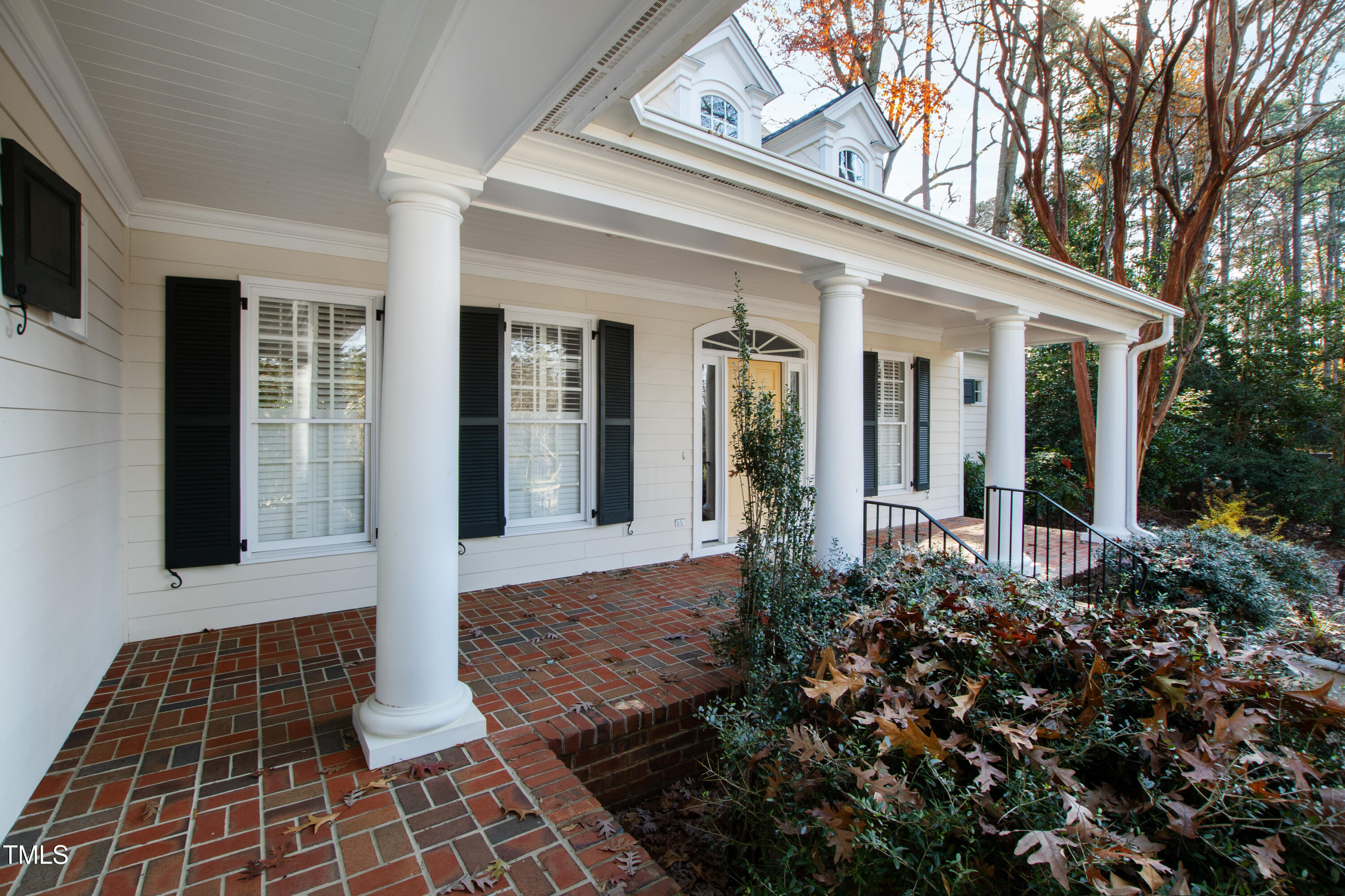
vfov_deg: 77.3
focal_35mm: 15
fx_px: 560
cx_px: 672
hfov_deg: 100.4
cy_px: 448
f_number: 8
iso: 200
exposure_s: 1/20
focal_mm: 10
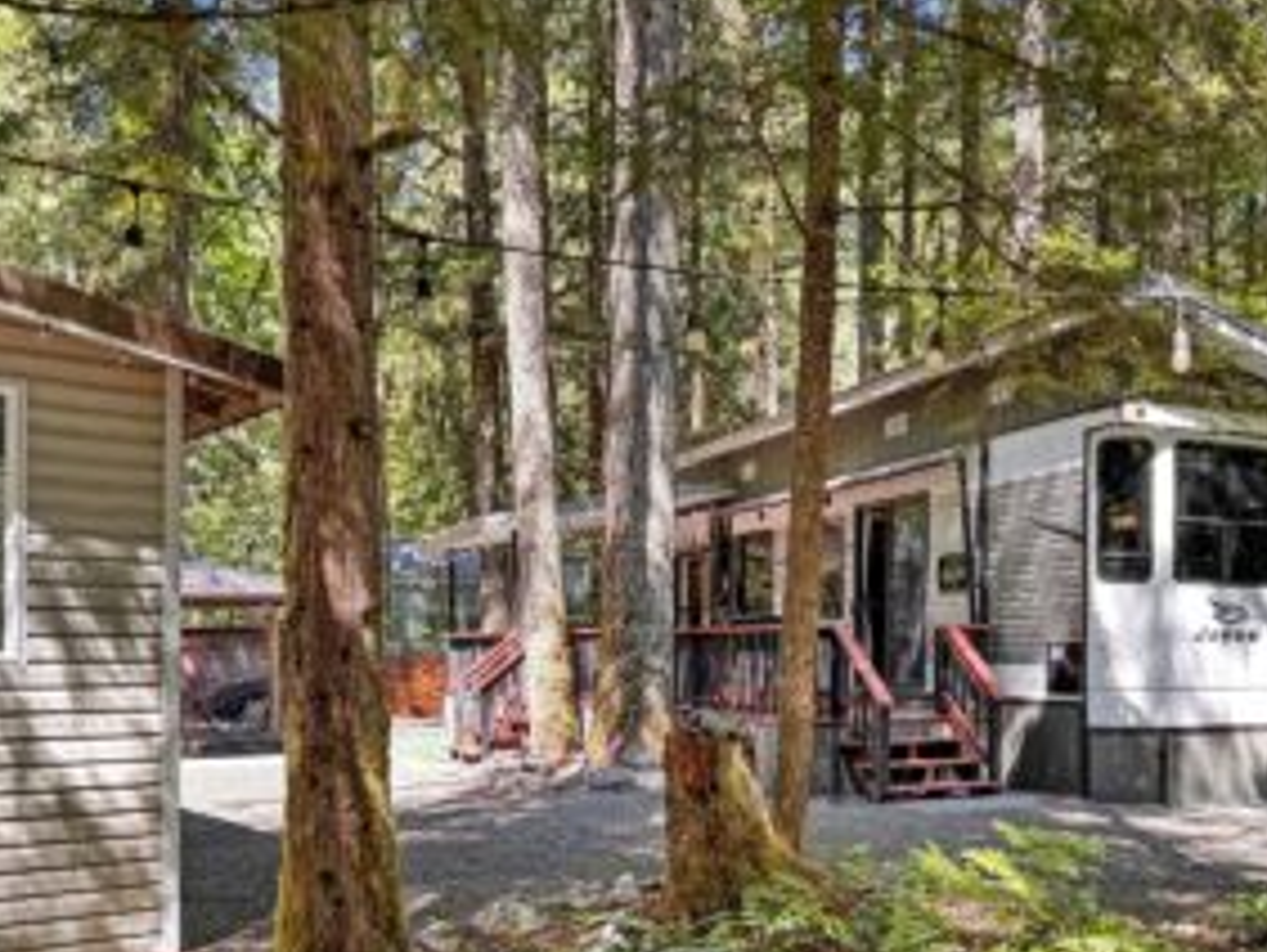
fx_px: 1246
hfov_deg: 53.1
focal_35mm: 34
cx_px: 818
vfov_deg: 41.2
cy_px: 651
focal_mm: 6.76
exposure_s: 1/152
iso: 64
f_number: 1.78
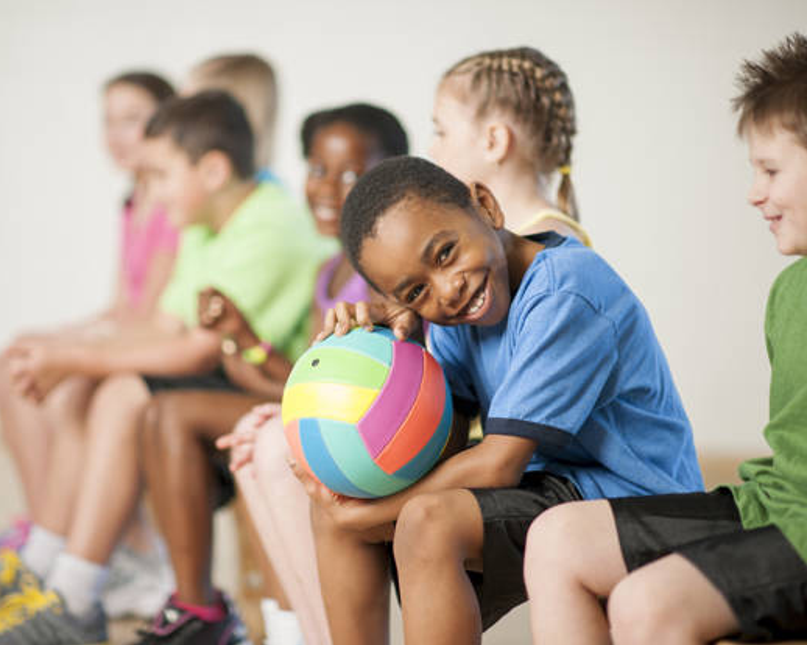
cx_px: 338
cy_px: 324
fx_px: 2316
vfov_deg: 15.9
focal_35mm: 97
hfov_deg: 19.8
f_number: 1.4
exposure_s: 1/200
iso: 100
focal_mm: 85
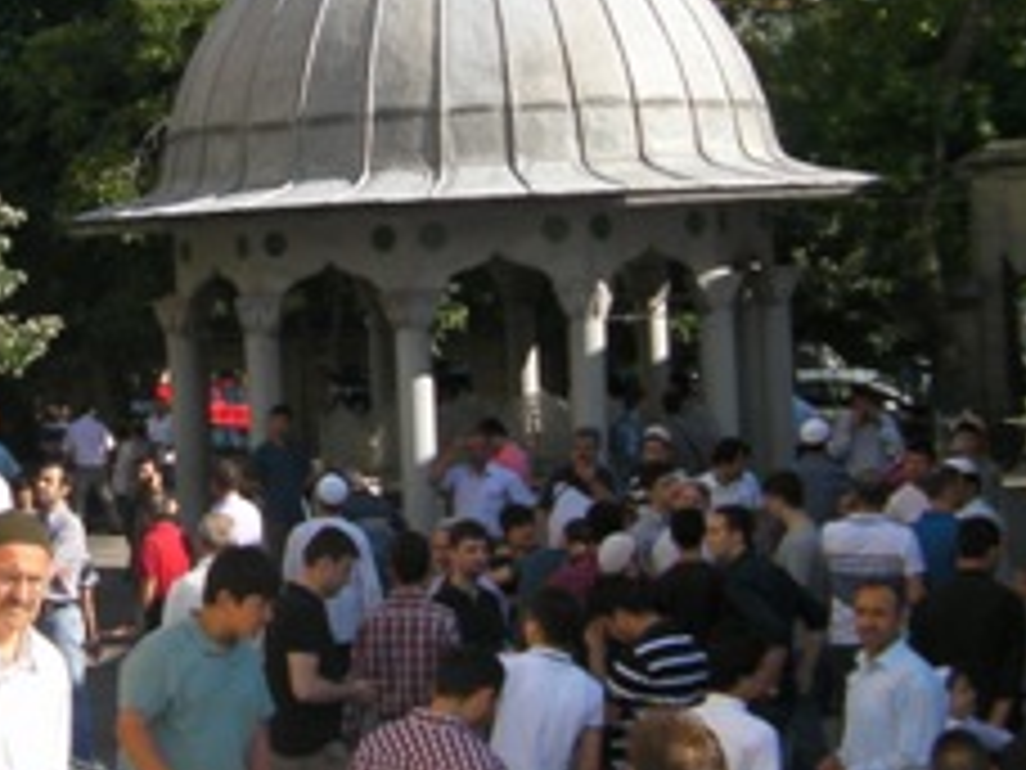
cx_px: 144
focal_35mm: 80
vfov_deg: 18.2
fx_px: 2371
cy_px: 99
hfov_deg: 23.9
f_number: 3.5
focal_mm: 6.8
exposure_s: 1/423
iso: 50
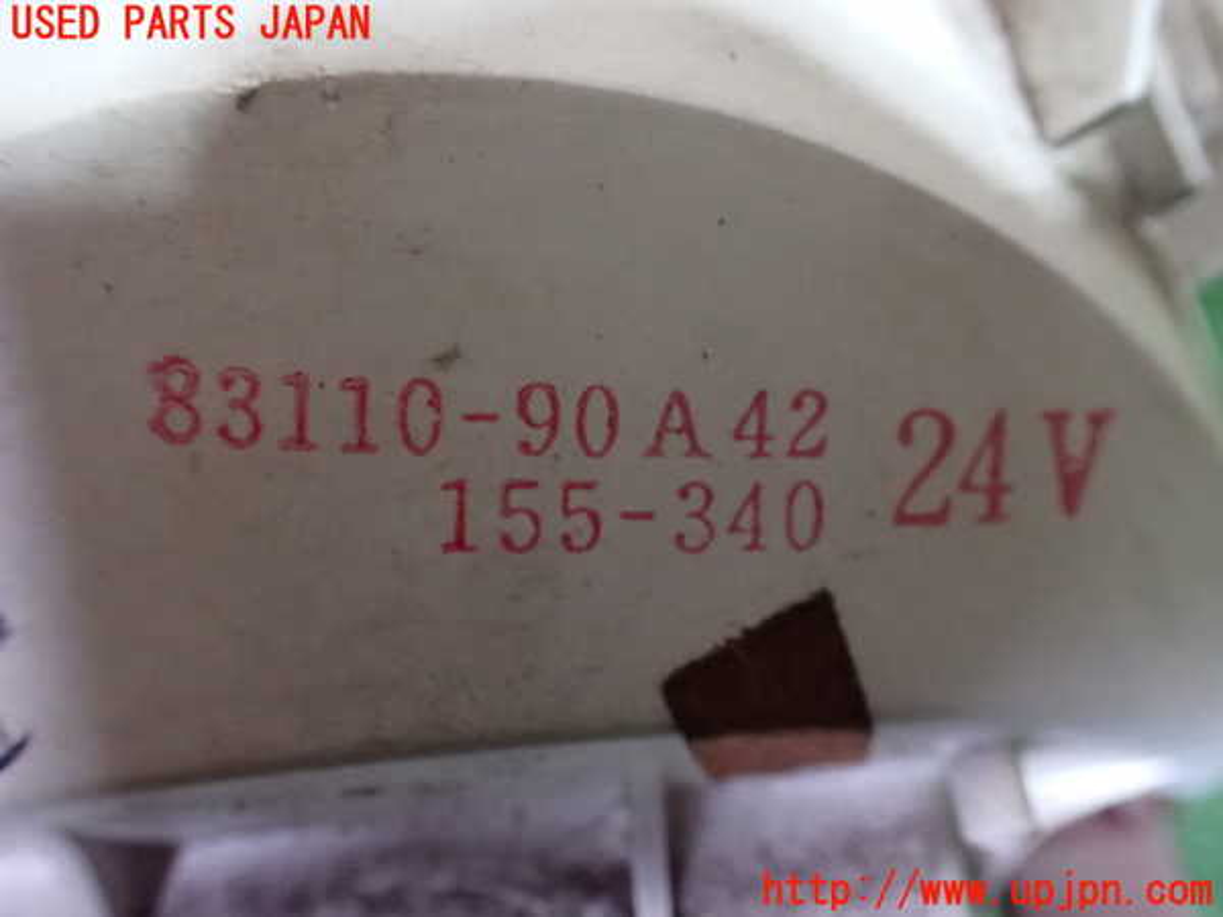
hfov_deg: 60.0
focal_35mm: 30
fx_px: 1060
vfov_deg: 46.8
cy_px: 458
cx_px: 612
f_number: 2.3
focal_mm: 5.4
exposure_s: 1/30
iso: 1600
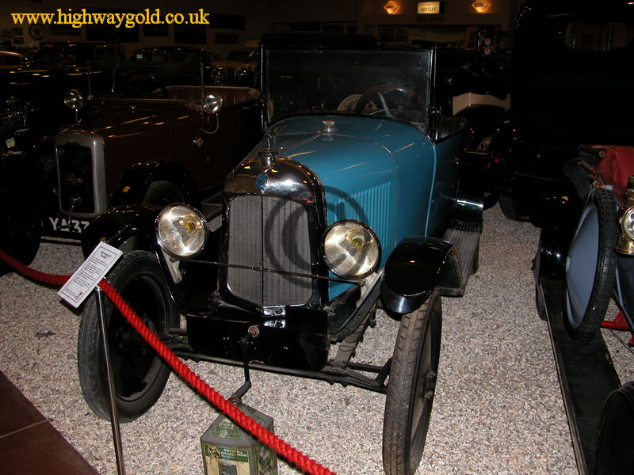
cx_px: 317
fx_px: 641
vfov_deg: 40.7
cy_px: 238
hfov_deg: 52.6
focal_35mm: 35
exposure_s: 1/60
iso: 100
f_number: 2.8
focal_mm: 8.9
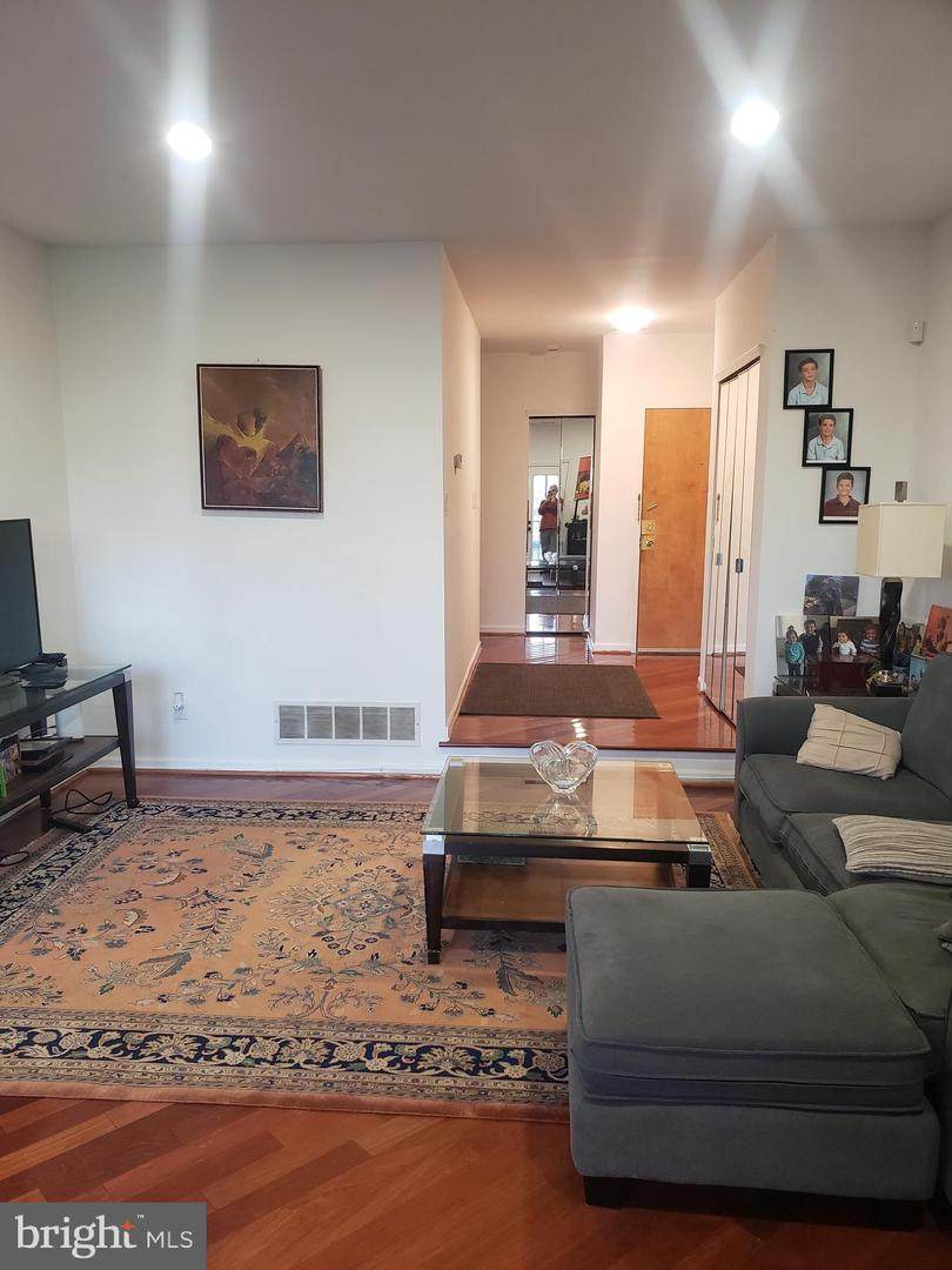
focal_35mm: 26
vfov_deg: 67.3
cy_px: 635
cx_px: 476
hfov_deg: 53.1
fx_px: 953
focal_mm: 4.3
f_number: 2.4
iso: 320
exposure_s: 1/40
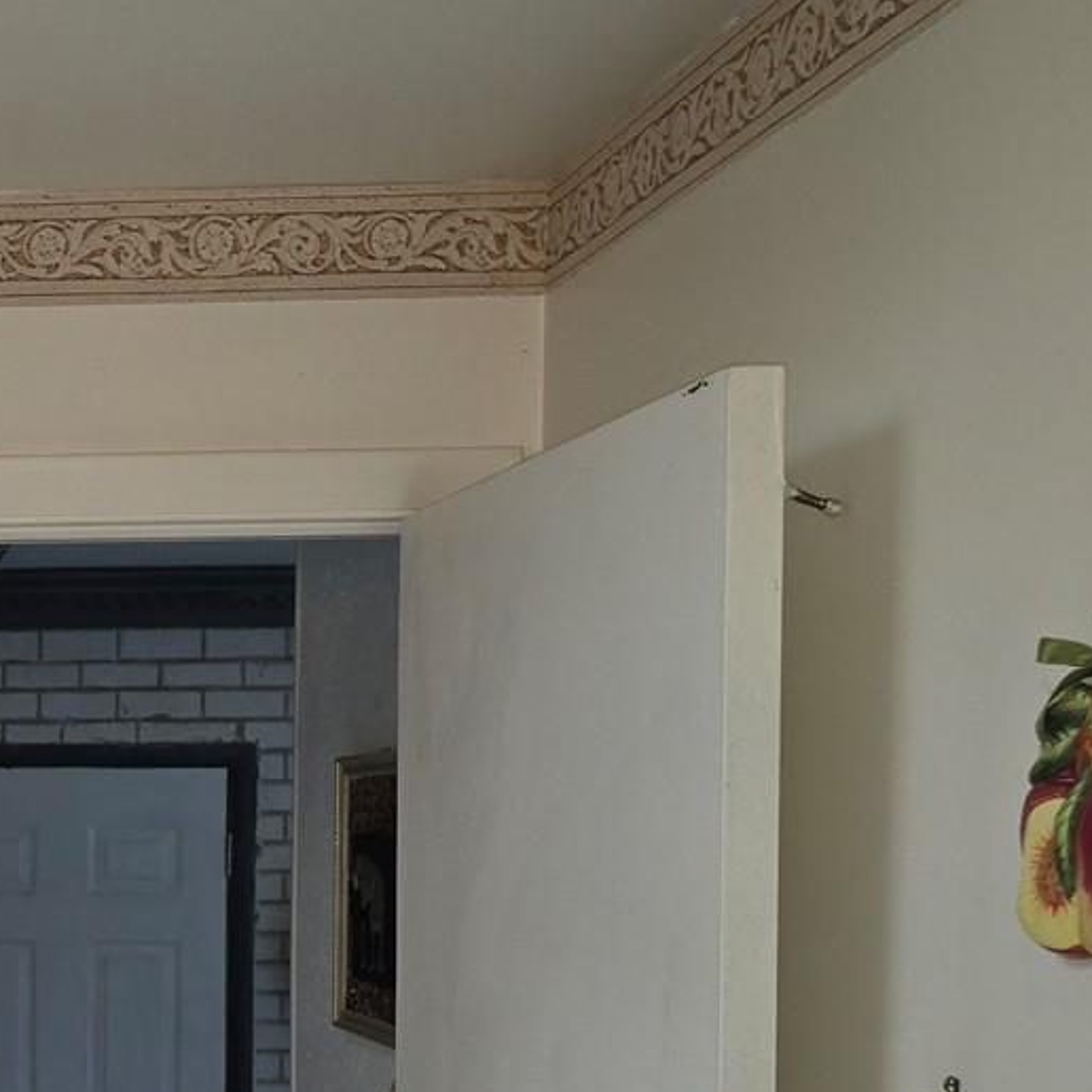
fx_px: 2248
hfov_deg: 23.6
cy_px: 863
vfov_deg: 26.8
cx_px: -387
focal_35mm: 63
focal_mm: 6.3
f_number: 1.7
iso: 100
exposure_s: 1/60
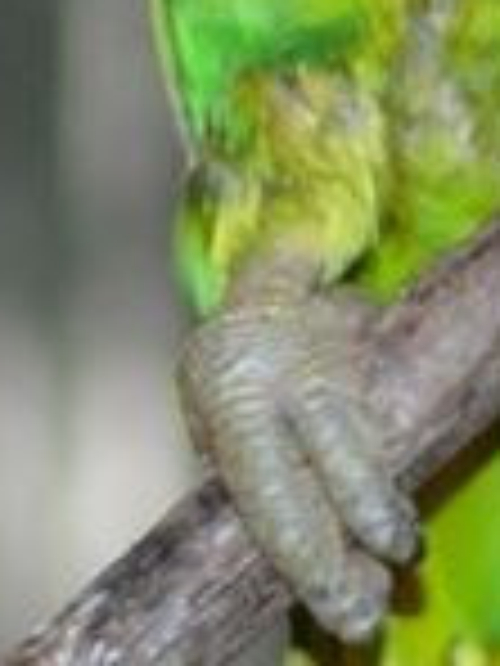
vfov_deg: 2.6
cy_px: -630
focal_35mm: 763
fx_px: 14695
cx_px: 257
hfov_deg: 1.9
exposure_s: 1/400
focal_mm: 29.8
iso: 100
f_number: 3.6
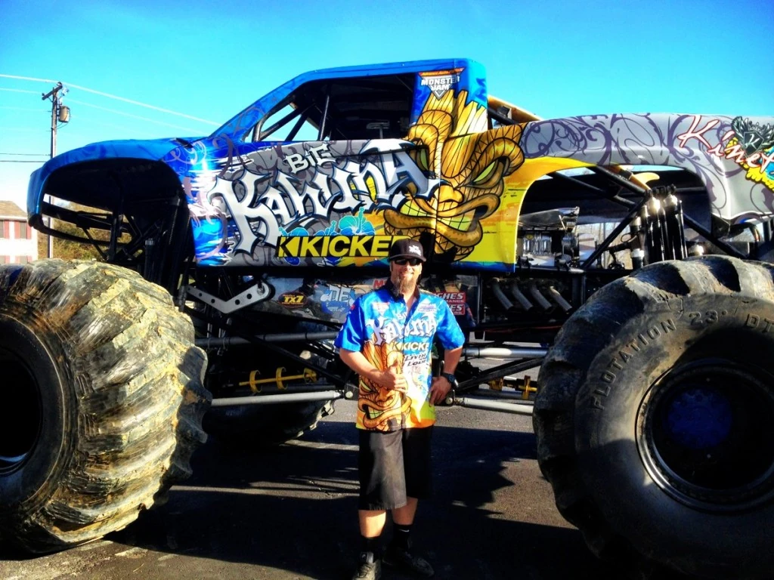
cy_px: 290
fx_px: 783
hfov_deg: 52.6
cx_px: 387
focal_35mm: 35
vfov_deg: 40.7
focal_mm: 4.28
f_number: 2.4
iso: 64
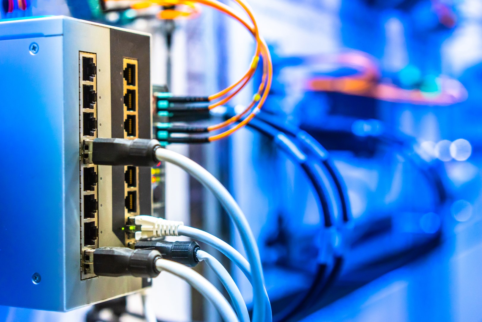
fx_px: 736
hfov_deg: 36.2
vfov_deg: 24.6
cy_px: 161
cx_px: 241
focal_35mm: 55
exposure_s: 1/160
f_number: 3.2
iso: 1600
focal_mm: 55
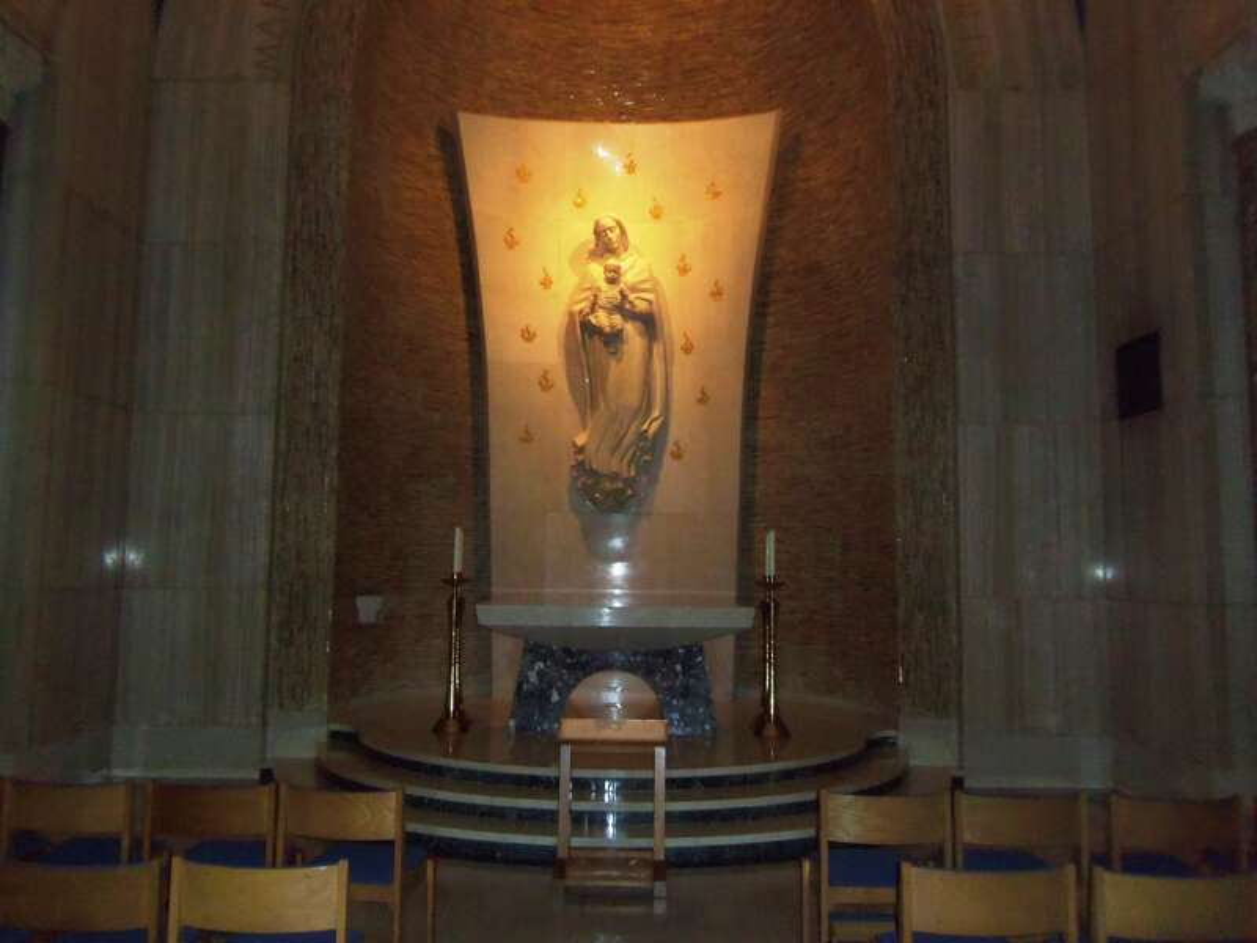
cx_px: 628
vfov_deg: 49.7
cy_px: 472
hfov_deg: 63.4
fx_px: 1017
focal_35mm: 28
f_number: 3.9
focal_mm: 5.1
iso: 400
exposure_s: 1/40
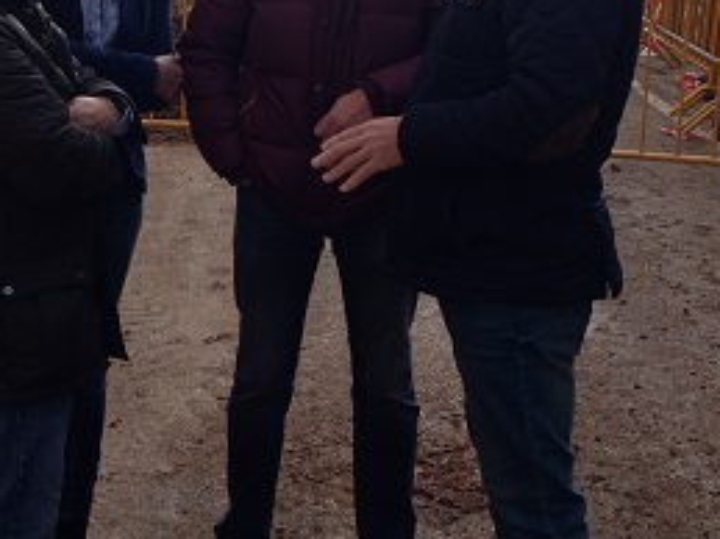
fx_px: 1559
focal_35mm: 75
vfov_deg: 19.3
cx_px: 322
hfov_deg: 26.0
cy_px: 68
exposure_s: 1/466
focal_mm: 4.12
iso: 50
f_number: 2.4
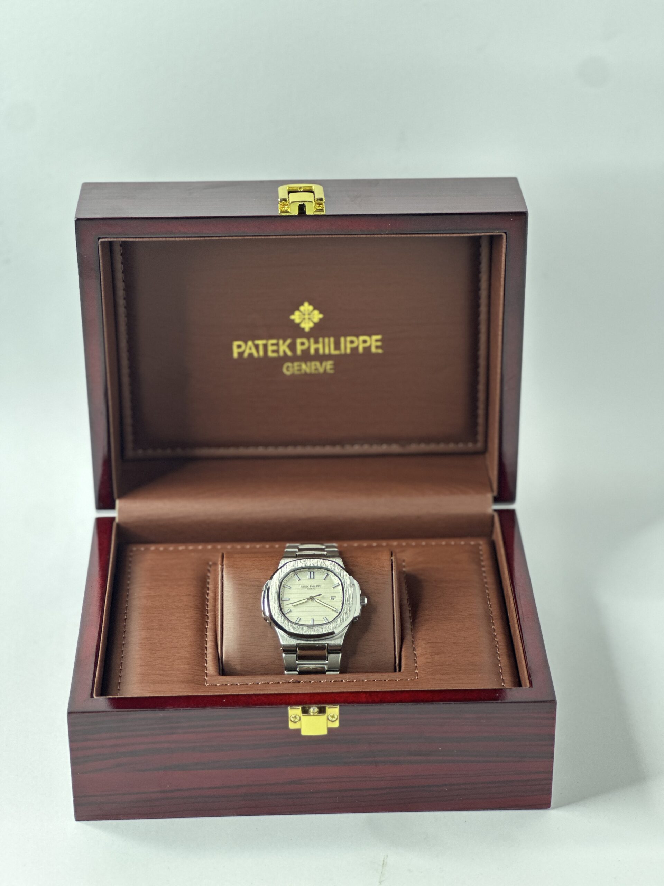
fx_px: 1969
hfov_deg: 19.1
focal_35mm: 77
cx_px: 332
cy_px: 443
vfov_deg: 25.3
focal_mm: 9
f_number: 2.8
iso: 200
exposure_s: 1/33
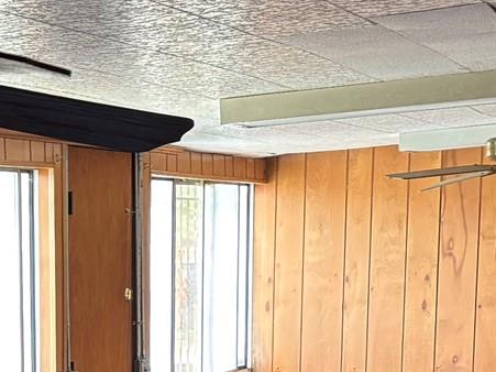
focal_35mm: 118
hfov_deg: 16.5
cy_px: 522
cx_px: 62
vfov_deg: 12.1
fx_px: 1690
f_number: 1.6
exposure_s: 1/60
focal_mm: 5.96
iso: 200
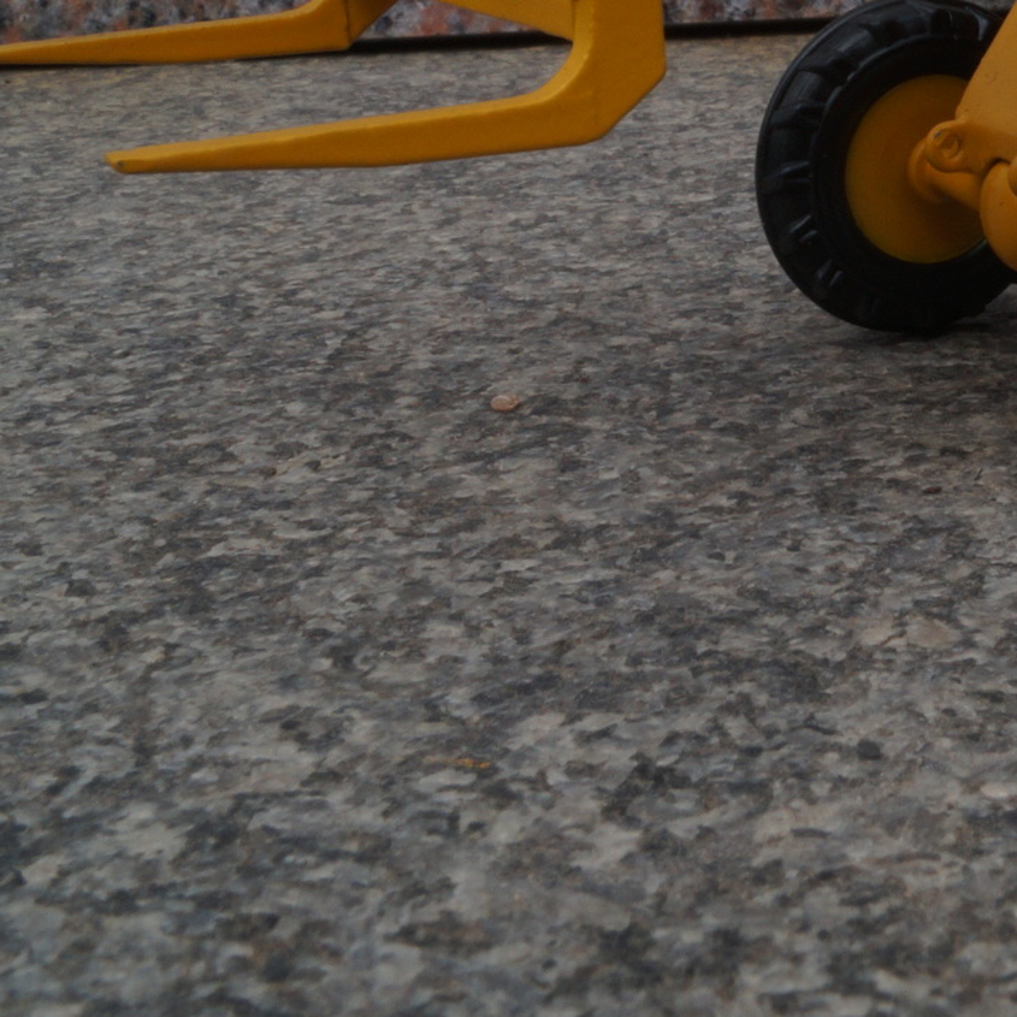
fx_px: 2360
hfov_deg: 23.3
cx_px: 1016
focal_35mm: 71
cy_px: 149
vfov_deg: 23.8
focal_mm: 20
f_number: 22
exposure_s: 1/60
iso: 320
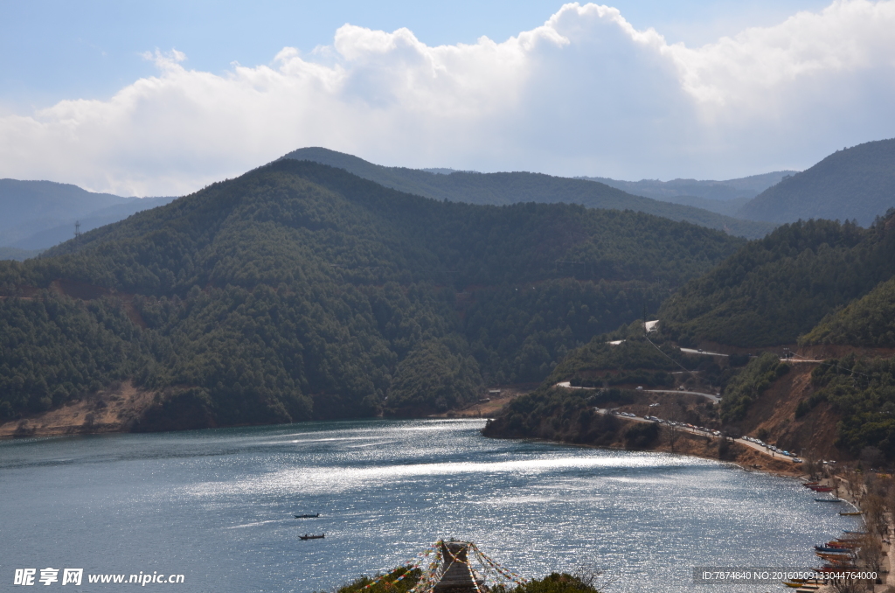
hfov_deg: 35.1
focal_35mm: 57
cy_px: 296
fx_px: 1414
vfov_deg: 23.7
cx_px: 448
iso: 100
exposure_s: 1/250
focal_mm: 38
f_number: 11
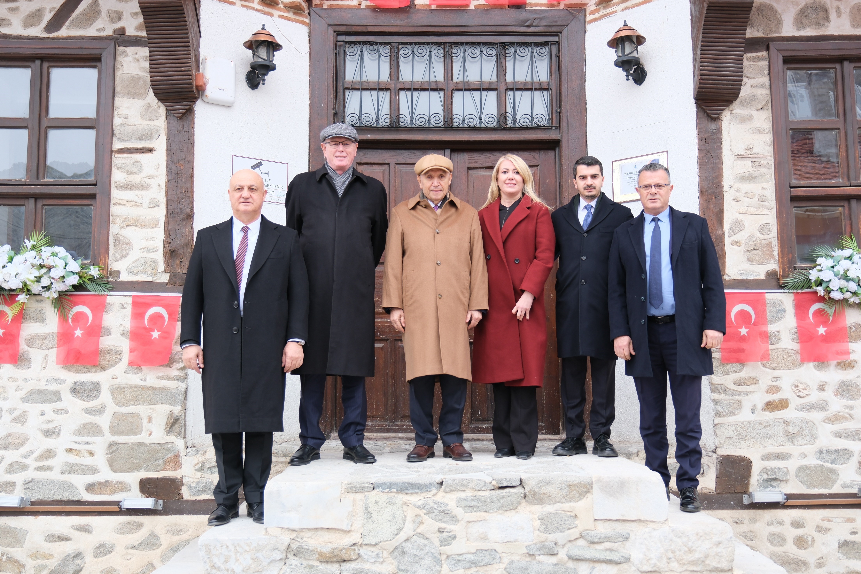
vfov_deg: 40.0
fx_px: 789
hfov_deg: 57.2
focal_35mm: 33
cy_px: 287
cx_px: 430
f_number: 2.8
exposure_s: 1/200
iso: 320
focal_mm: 22
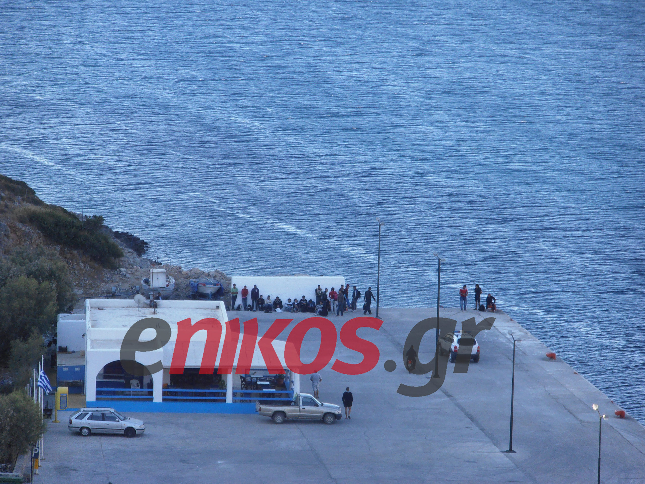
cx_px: 322
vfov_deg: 6.2
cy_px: 242
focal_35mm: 240
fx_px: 4472
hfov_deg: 8.2
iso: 125
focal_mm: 42.54
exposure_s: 1/160
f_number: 5.7
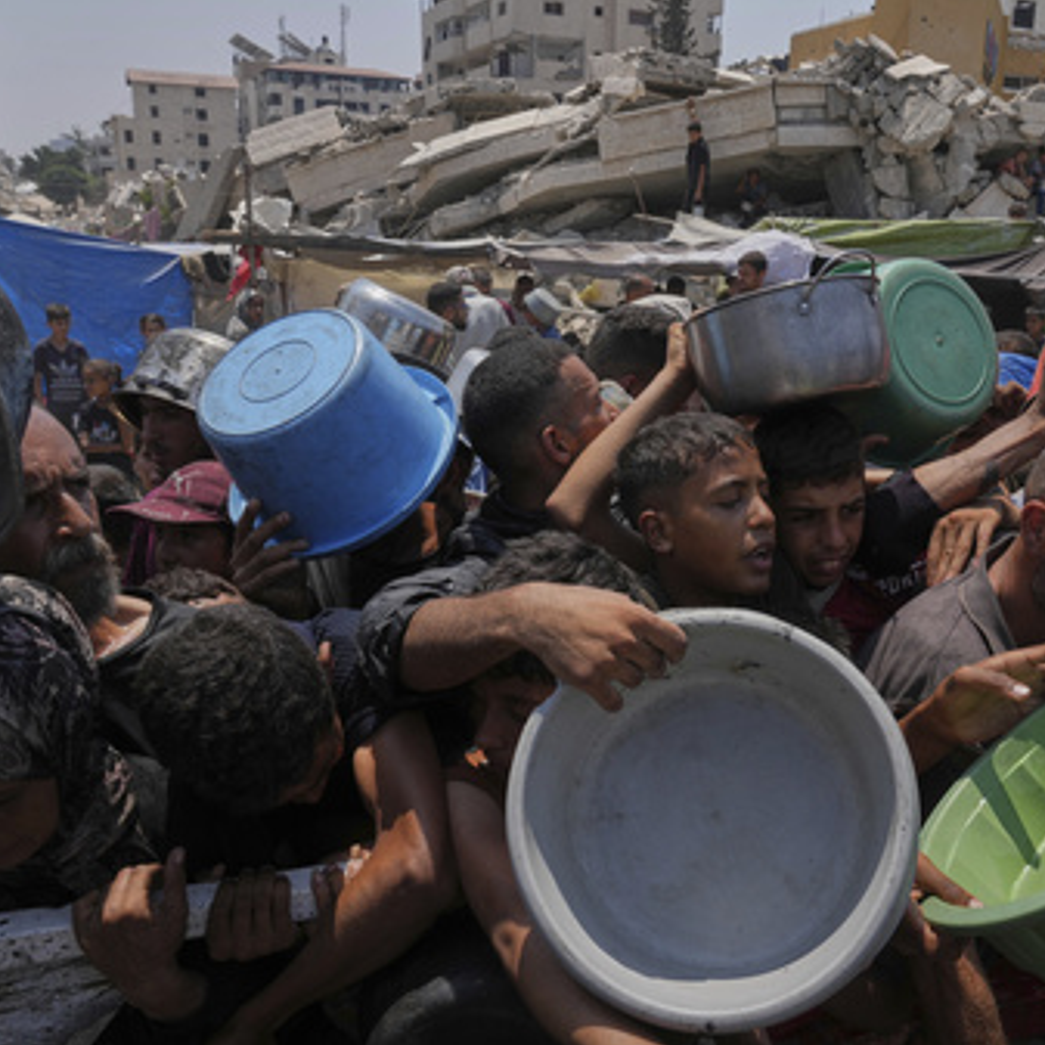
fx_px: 1059
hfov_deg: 52.3
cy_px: 519
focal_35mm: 31
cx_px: 611
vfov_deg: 52.5
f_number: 13
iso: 250
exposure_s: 1/400
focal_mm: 24
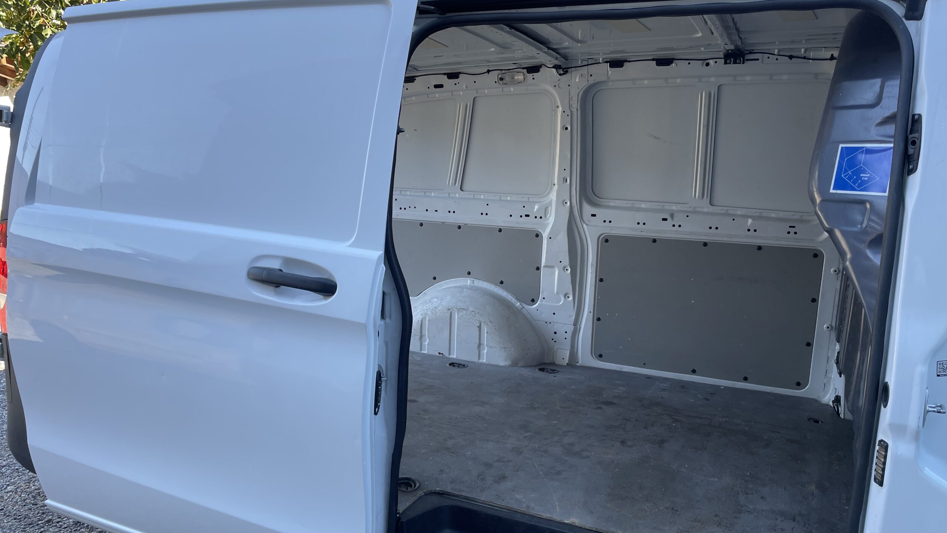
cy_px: 309
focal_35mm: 29
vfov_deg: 40.1
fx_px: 728
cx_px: 477
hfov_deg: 66.1
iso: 32
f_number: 1.6
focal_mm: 4.2
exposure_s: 1/211
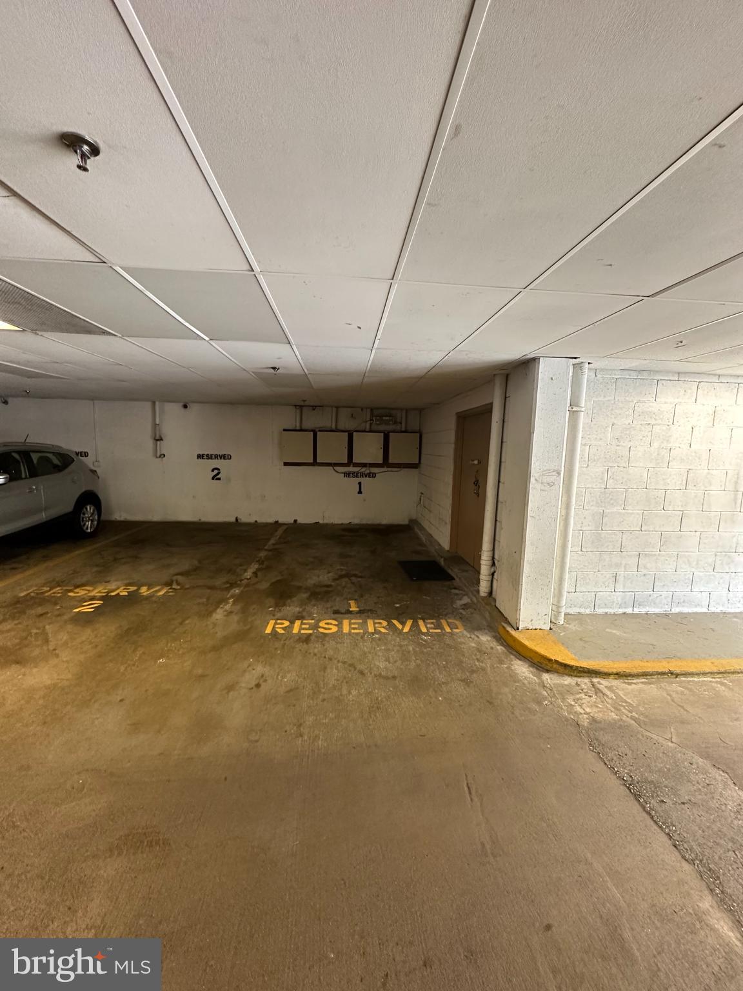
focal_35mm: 14
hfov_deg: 85.7
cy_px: 496
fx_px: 401
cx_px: 372
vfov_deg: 102.1
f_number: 2.2
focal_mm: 2.22
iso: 400
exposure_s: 1/60
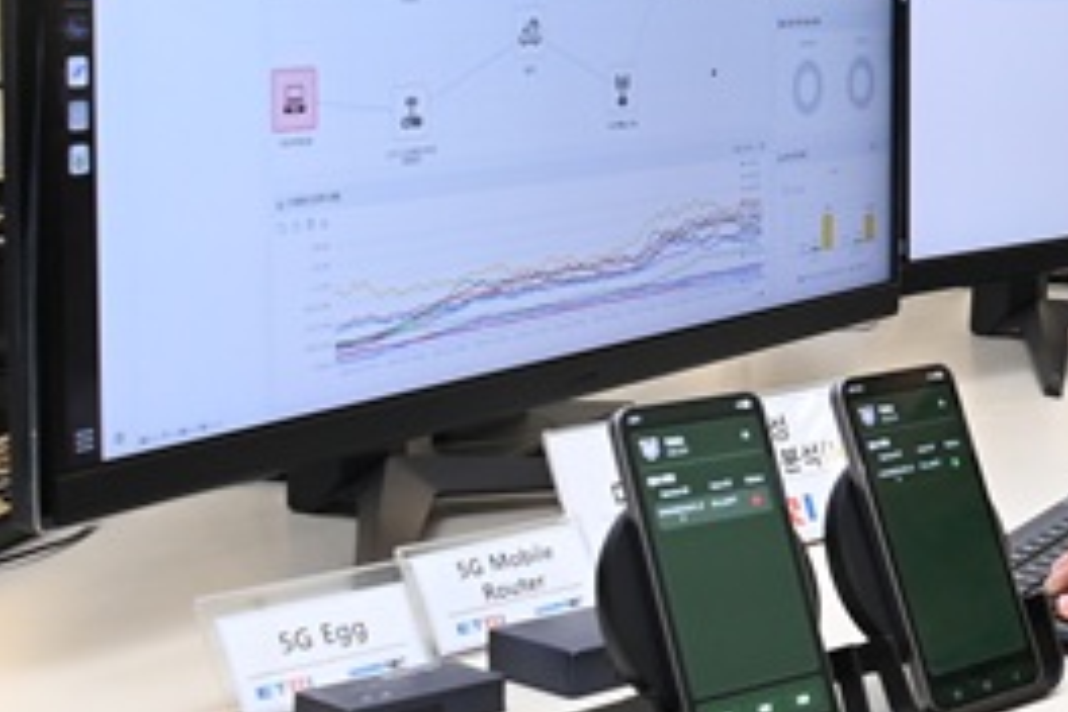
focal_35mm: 80
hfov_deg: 23.2
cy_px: 251
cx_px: 1290
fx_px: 2373
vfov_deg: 17.0
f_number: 6.3
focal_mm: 22
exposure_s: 1/60
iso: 1250
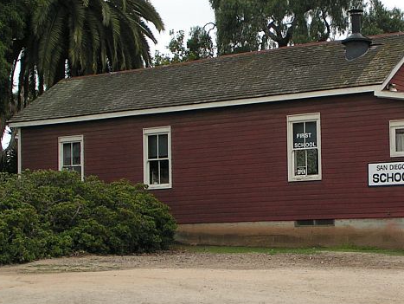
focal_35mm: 89
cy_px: 170
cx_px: 321
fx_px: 1040
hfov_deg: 21.7
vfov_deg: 16.6
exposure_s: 1/160
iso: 50
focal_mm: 8
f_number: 6.3
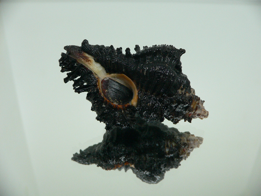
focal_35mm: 35
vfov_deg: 40.7
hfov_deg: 52.6
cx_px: 130
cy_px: 98
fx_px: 264
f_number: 2.8
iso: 200
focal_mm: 4.6
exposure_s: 1/60
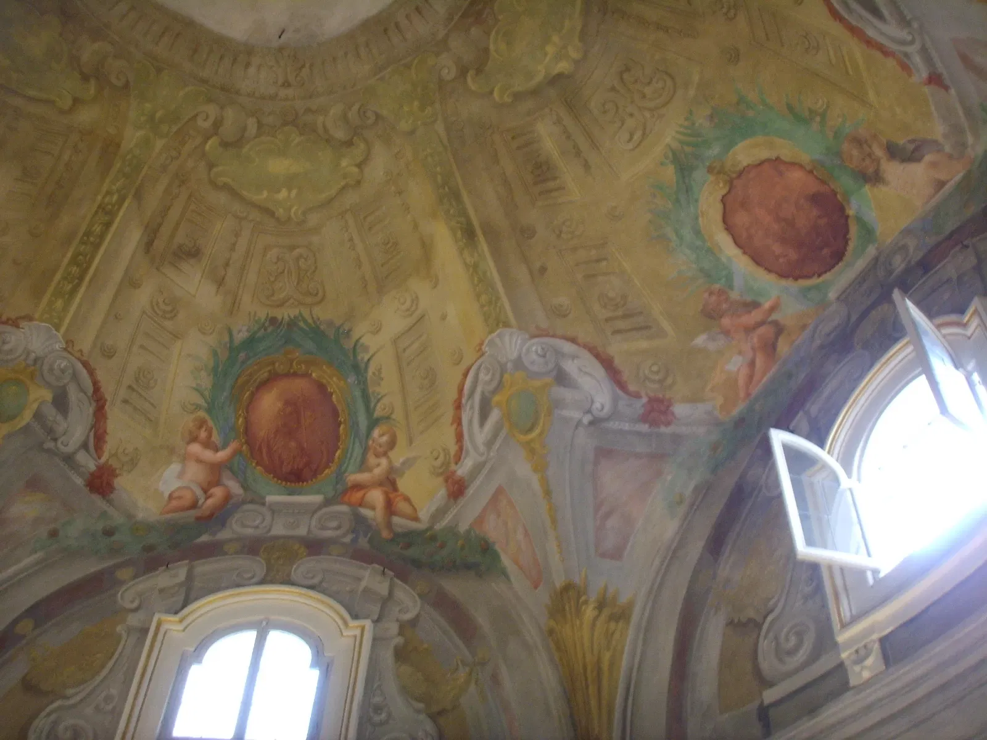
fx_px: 1112
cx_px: 494
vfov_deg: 36.8
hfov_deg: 47.9
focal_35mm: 39
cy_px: 370
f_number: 3.5
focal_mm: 6.6
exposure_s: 1/10
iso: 150
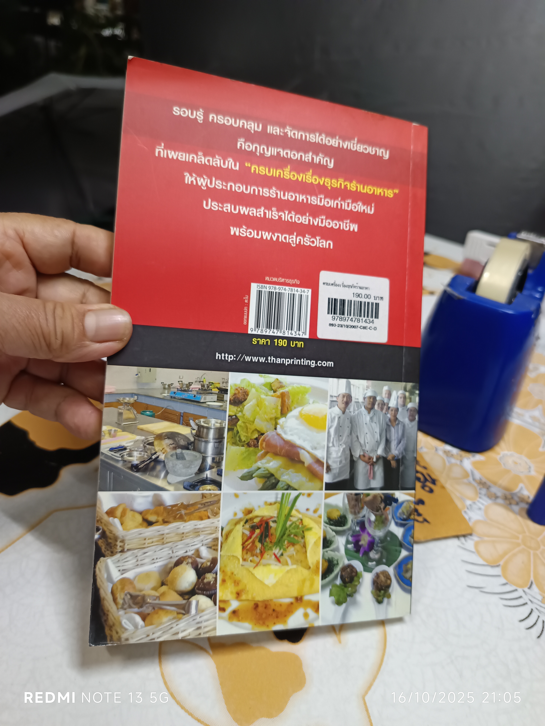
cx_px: 272
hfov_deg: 56.8
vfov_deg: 71.6
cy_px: 363
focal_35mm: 24
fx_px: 504
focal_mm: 5.31
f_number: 1.7
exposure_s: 1/25
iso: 1209
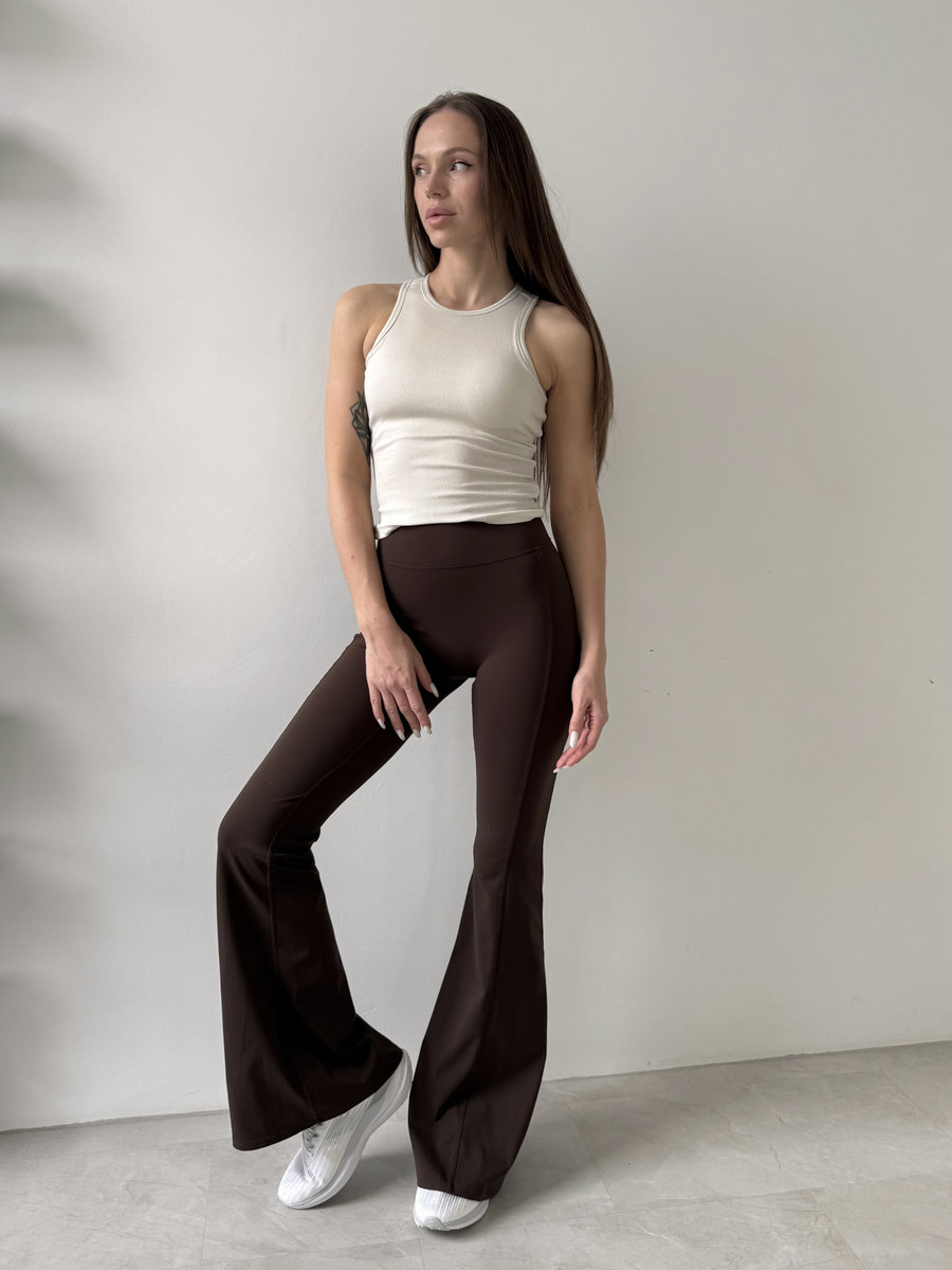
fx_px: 880
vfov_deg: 71.6
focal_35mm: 24
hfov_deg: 56.8
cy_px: 635
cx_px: 476
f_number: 1.78
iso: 64
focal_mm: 6.76
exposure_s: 1/186
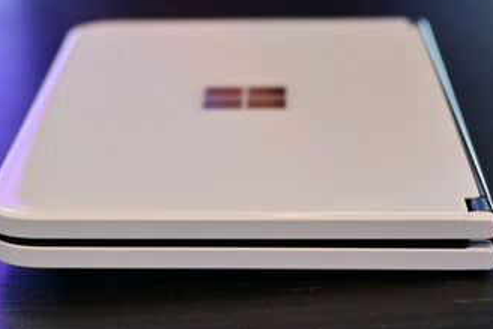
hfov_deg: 20.2
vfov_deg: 13.5
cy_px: 283
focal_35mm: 101
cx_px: 218
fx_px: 1384
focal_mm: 36
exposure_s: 1/60
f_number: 5.3
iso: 900
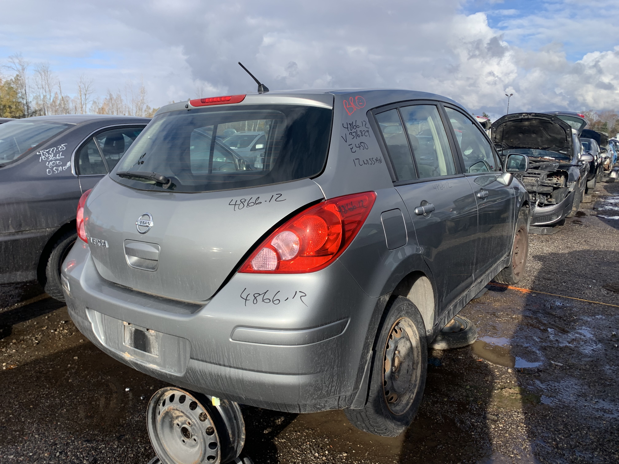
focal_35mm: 26
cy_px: 232
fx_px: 465
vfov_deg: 53.1
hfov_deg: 67.3
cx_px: 310
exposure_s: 1/1634
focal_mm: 4.25
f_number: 1.8
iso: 25
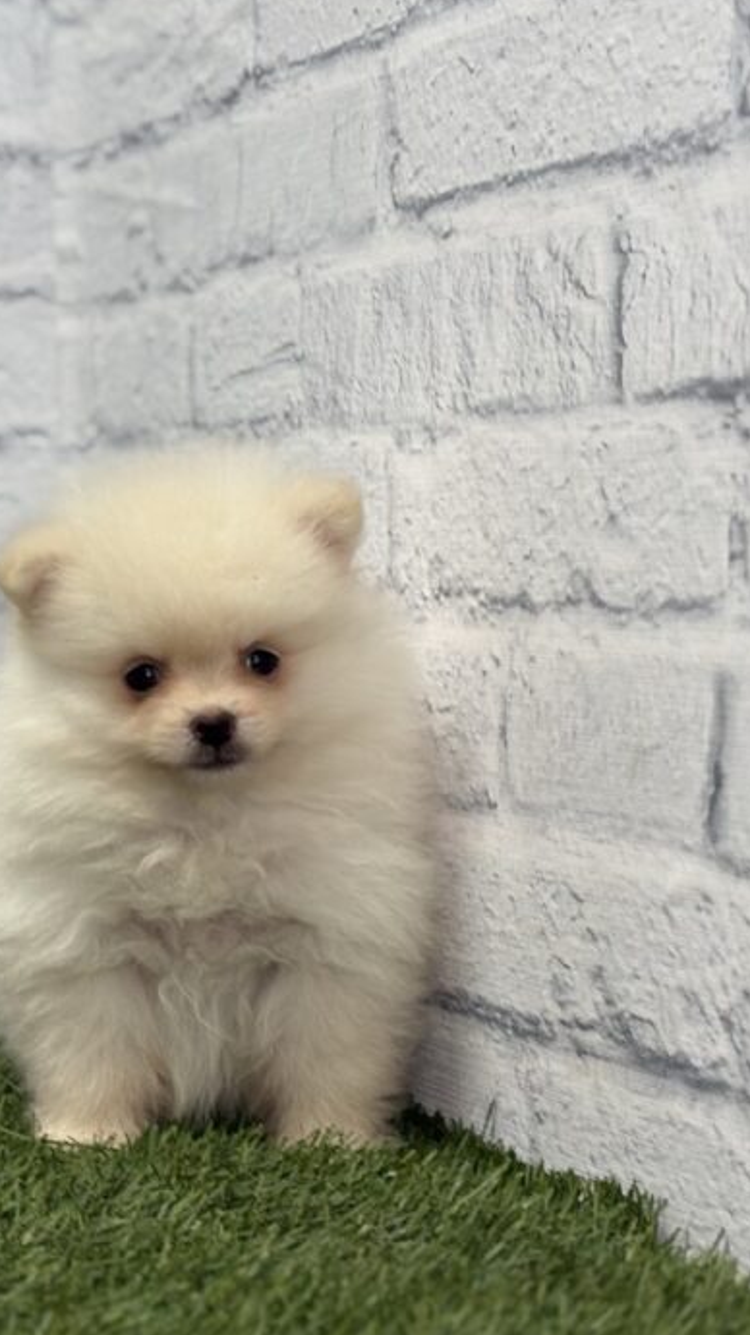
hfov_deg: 14.1
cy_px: 686
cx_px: -73
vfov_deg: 25.3
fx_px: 2974
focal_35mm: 84
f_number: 1.6
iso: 50
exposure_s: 1/62
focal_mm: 5.96
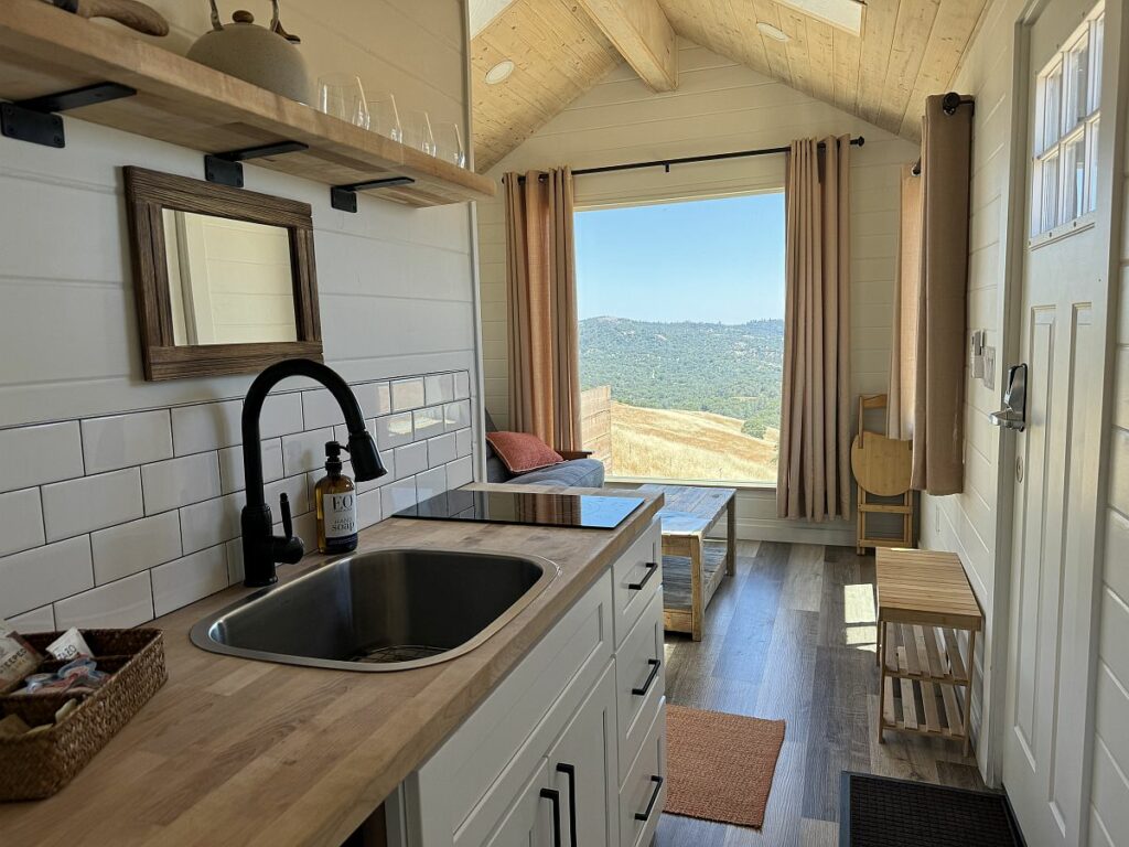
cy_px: 424
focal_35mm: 24
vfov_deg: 56.8
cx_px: 564
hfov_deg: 71.6
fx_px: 783
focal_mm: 6.76
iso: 80
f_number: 1.78
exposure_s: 1/370
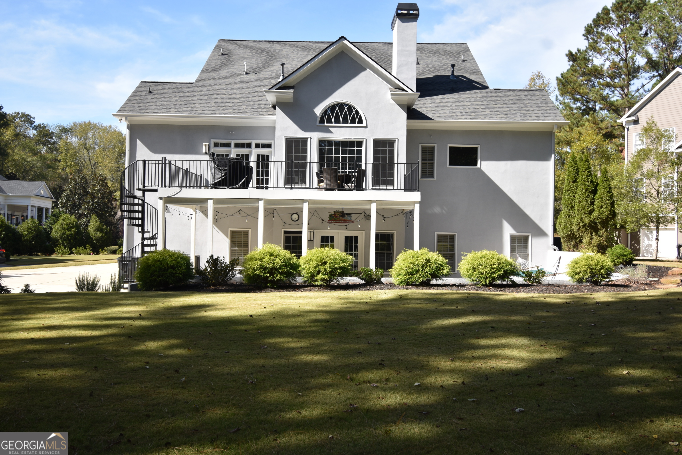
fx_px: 568
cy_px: 228
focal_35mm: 30
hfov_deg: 61.9
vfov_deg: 43.6
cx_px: 341
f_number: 5.6
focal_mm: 20
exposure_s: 1/200
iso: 100
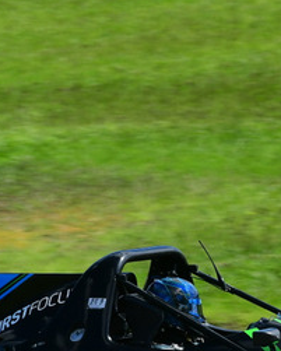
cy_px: 245
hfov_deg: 1.7
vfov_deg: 2.2
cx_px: 215
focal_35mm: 899
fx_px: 9340
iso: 400
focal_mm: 200
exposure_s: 1/640
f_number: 11
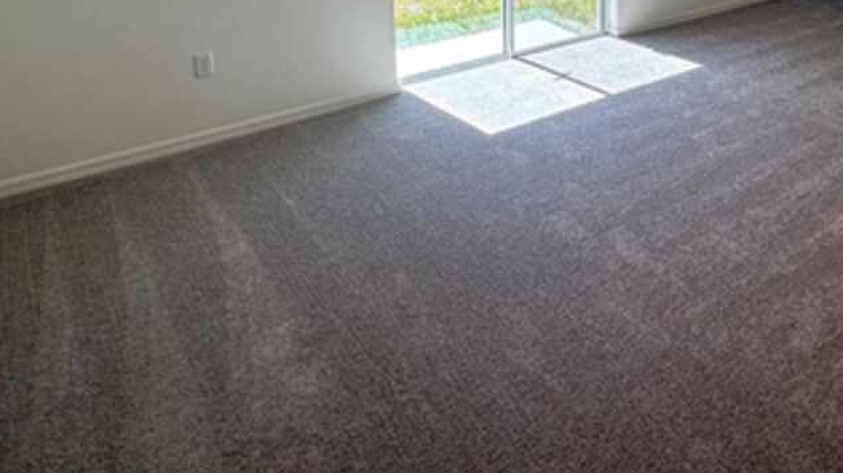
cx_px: 629
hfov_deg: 59.4
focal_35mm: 31
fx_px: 693
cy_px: -77
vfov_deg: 32.1
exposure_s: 1/206
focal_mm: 2.22
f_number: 2.2
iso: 40
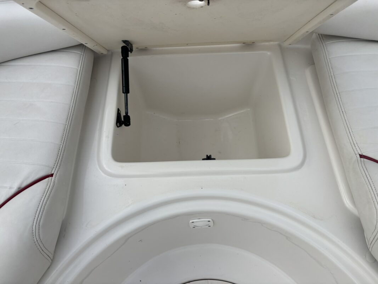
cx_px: 189
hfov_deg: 67.3
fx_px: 284
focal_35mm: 26
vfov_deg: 53.1
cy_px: 142
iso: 50
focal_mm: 5.96
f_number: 1.6
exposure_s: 1/4425
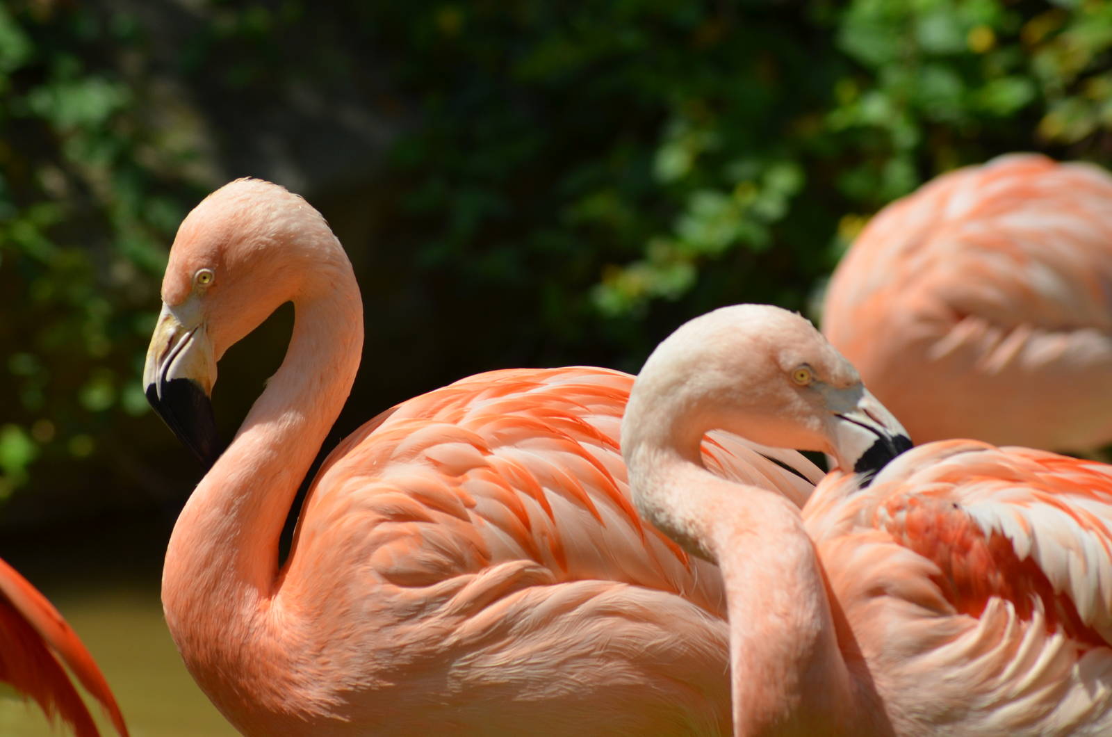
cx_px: 556
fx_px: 9248
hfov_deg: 6.9
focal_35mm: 300
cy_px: 368
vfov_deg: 4.6
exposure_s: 1/2000
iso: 400
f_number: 8
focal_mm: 200
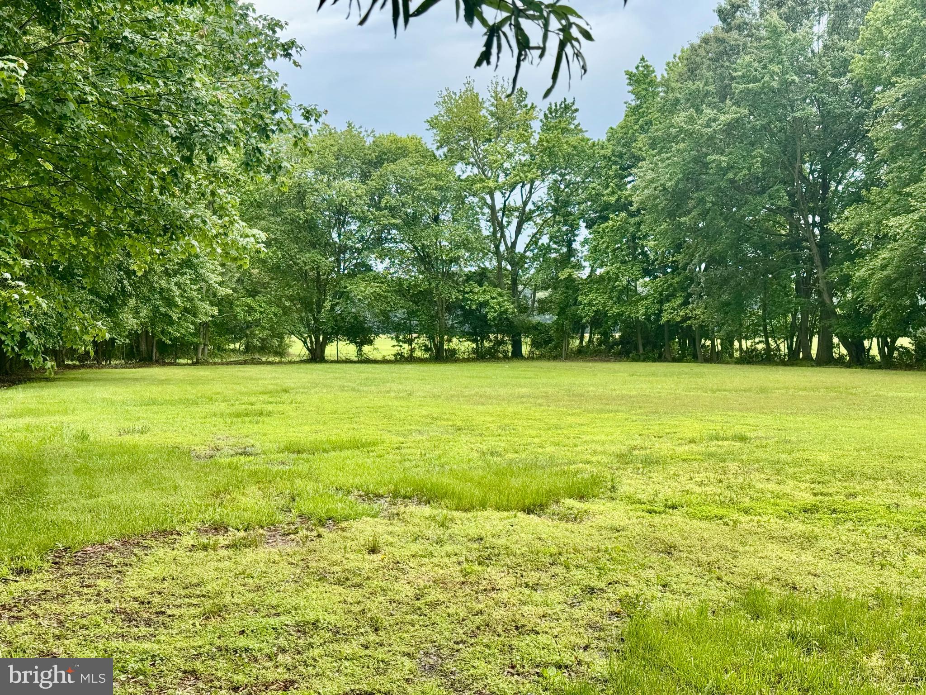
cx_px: 463
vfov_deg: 30.3
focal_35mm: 48
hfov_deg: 39.7
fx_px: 1284
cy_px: 348
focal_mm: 6.76
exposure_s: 1/1059
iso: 64
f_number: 1.78
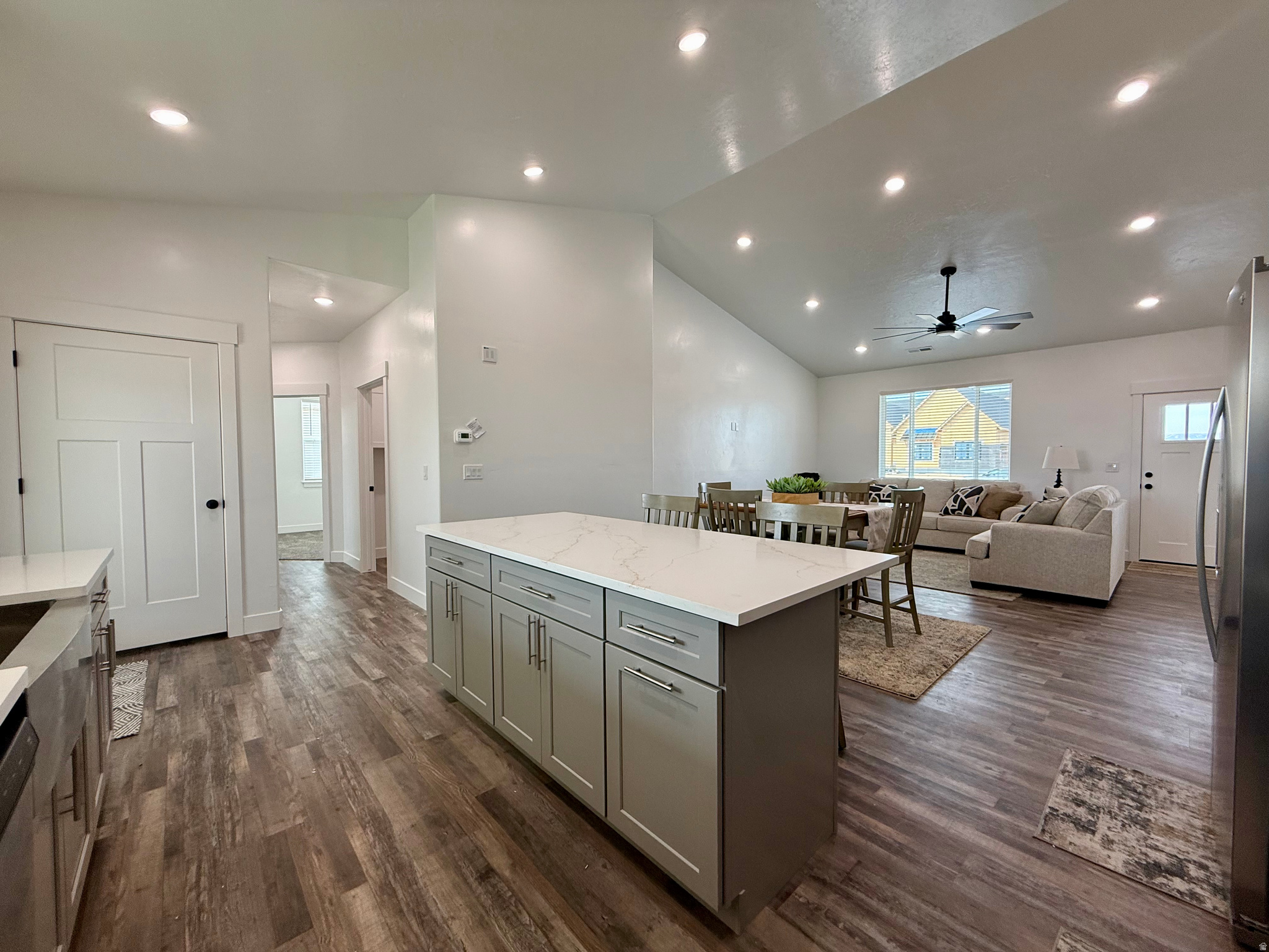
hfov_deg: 102.1
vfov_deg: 85.7
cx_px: 634
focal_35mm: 14
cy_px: 476
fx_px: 513
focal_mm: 2.22
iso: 100
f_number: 2.2
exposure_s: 1/120
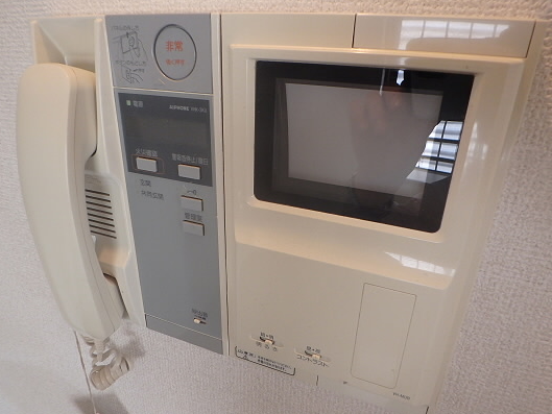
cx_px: 281
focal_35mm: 24
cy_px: 210
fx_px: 383
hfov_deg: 71.6
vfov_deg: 56.8
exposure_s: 1/30
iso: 320
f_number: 3.8
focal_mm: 4
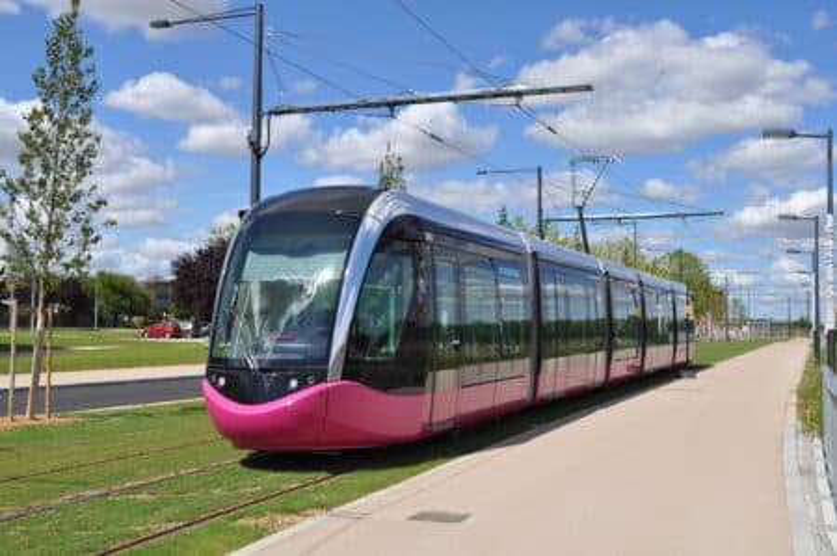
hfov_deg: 46.4
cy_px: 278
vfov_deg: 31.8
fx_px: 975
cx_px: 418
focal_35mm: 42
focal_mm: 28
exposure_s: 1/400
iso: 200
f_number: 10
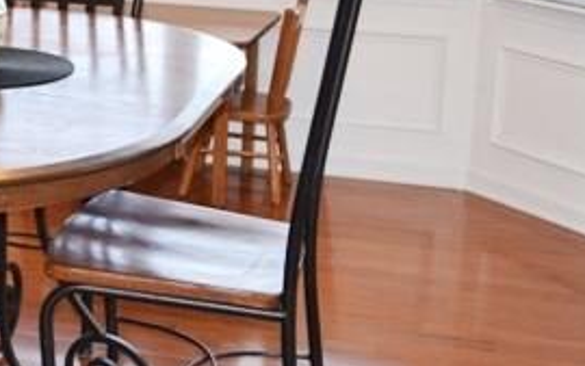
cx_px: 20
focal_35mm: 87
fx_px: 1388
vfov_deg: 14.9
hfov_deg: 23.0
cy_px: 57
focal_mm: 24
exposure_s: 1/80
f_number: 4
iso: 400
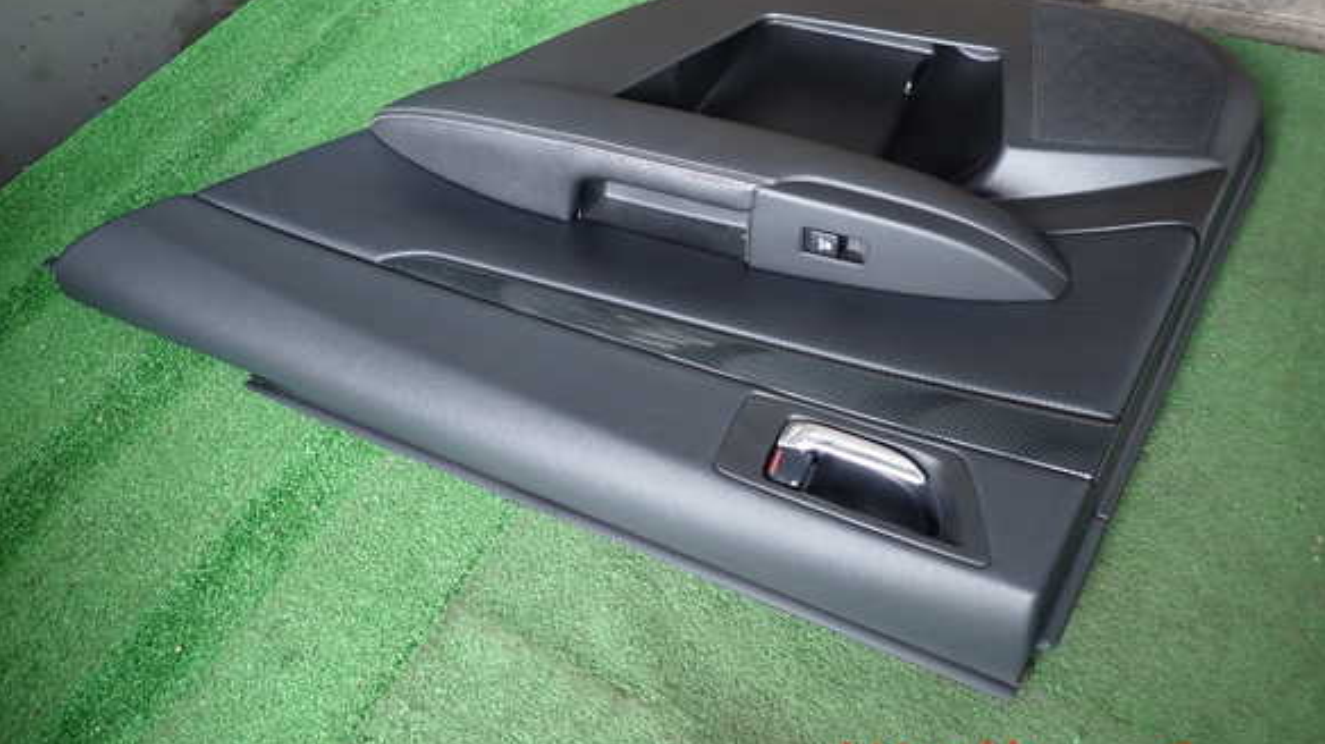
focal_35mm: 28
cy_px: 284
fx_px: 983
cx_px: 674
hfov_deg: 67.9
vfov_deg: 41.2
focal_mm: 4.5
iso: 160
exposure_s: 1/60
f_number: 2
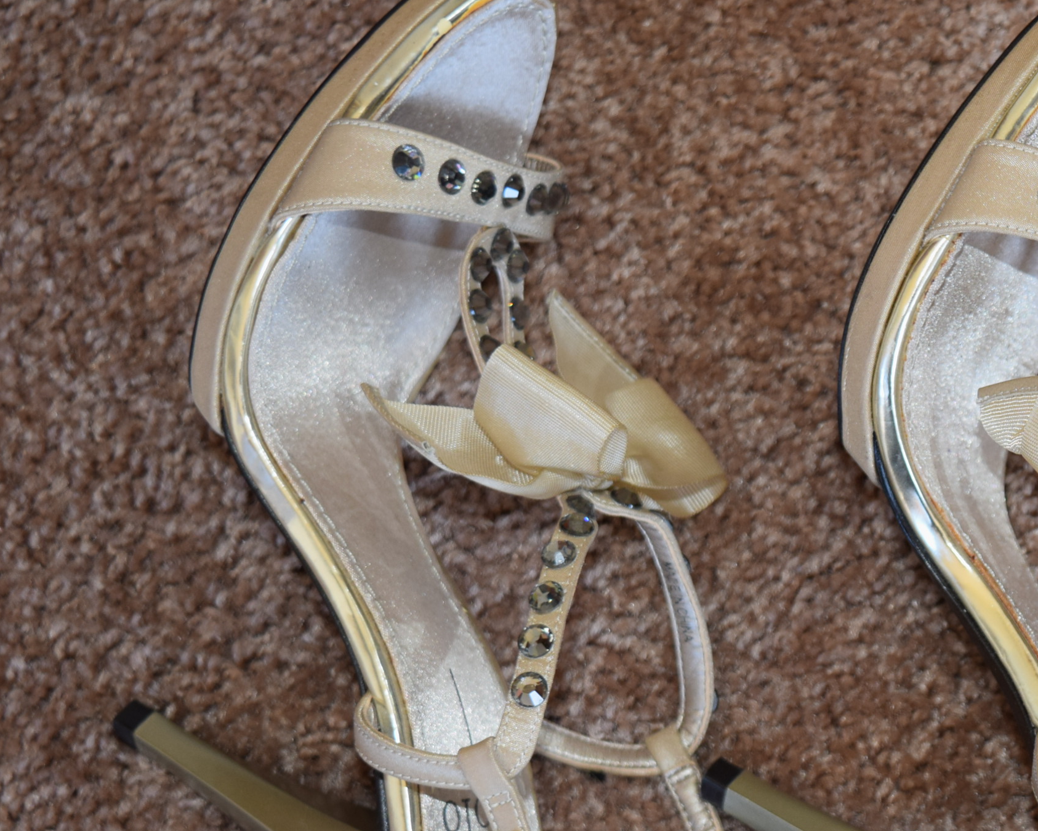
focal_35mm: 100
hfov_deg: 18.9
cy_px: 562
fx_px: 3072
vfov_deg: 15.4
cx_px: 880
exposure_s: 1/60
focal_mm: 40
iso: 560
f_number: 5
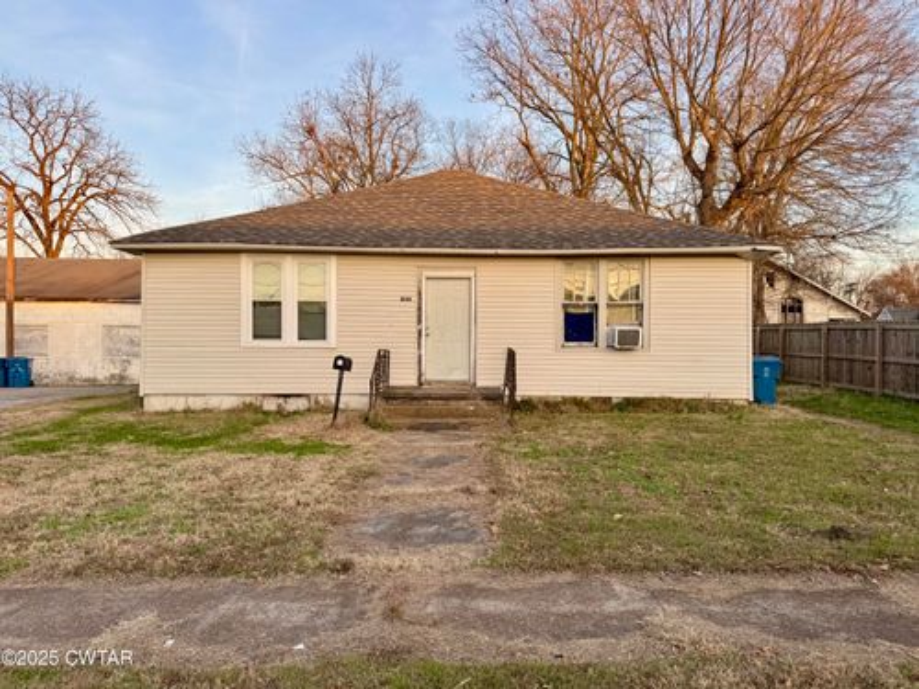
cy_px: 344
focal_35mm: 24
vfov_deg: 56.8
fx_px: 637
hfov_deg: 71.6
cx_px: 460
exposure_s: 1/627
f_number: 1.78
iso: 80
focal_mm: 6.76
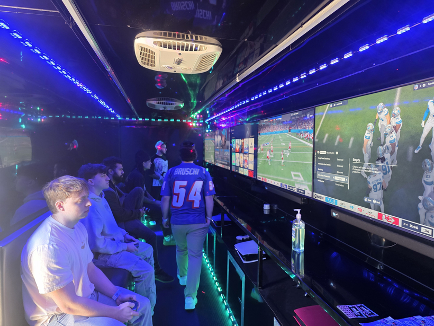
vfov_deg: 58.9
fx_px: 288
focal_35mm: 23
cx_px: 217
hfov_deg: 73.9
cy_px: 163
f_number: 1.7
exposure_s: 1/63
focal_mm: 6.3
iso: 500
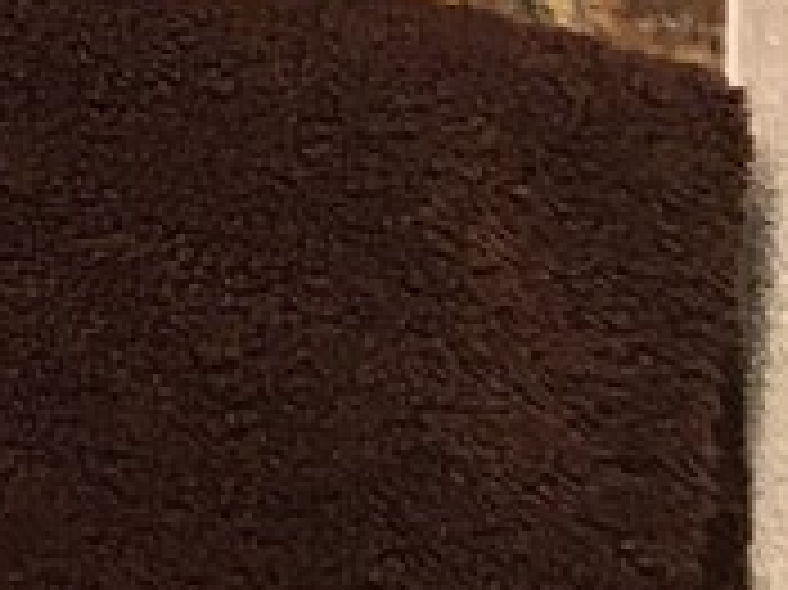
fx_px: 5027
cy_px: -189
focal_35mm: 221
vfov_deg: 6.7
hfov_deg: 7.2
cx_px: -2105
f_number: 2.2
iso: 50
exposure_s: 1/30
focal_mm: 4.15
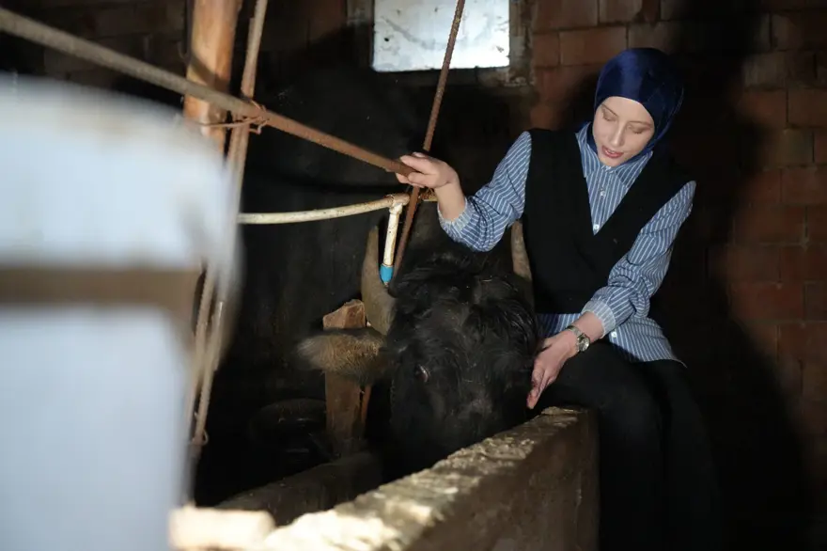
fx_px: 1171
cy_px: 276
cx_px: 414
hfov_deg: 38.9
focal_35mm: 51
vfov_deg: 26.5
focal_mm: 51
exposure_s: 1/160
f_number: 4
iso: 10000
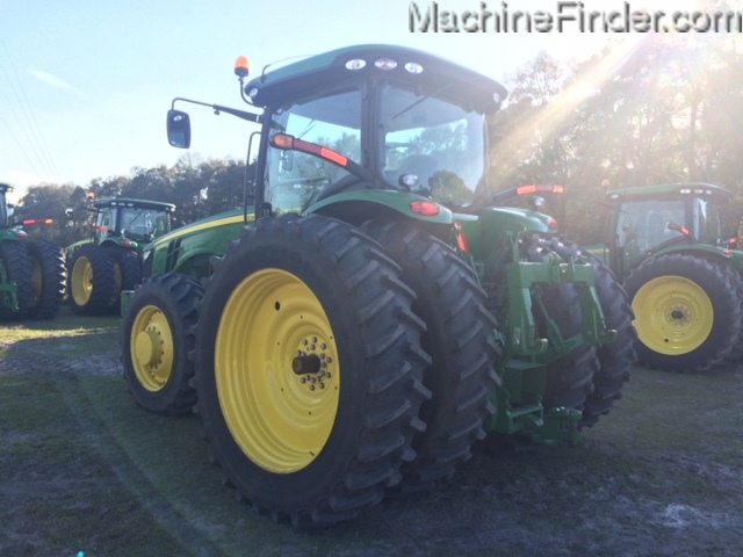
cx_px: 372
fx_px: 622
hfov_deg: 61.7
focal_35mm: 29
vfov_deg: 48.2
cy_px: 278
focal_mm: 4.15
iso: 32
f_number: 2.2
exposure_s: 1/595
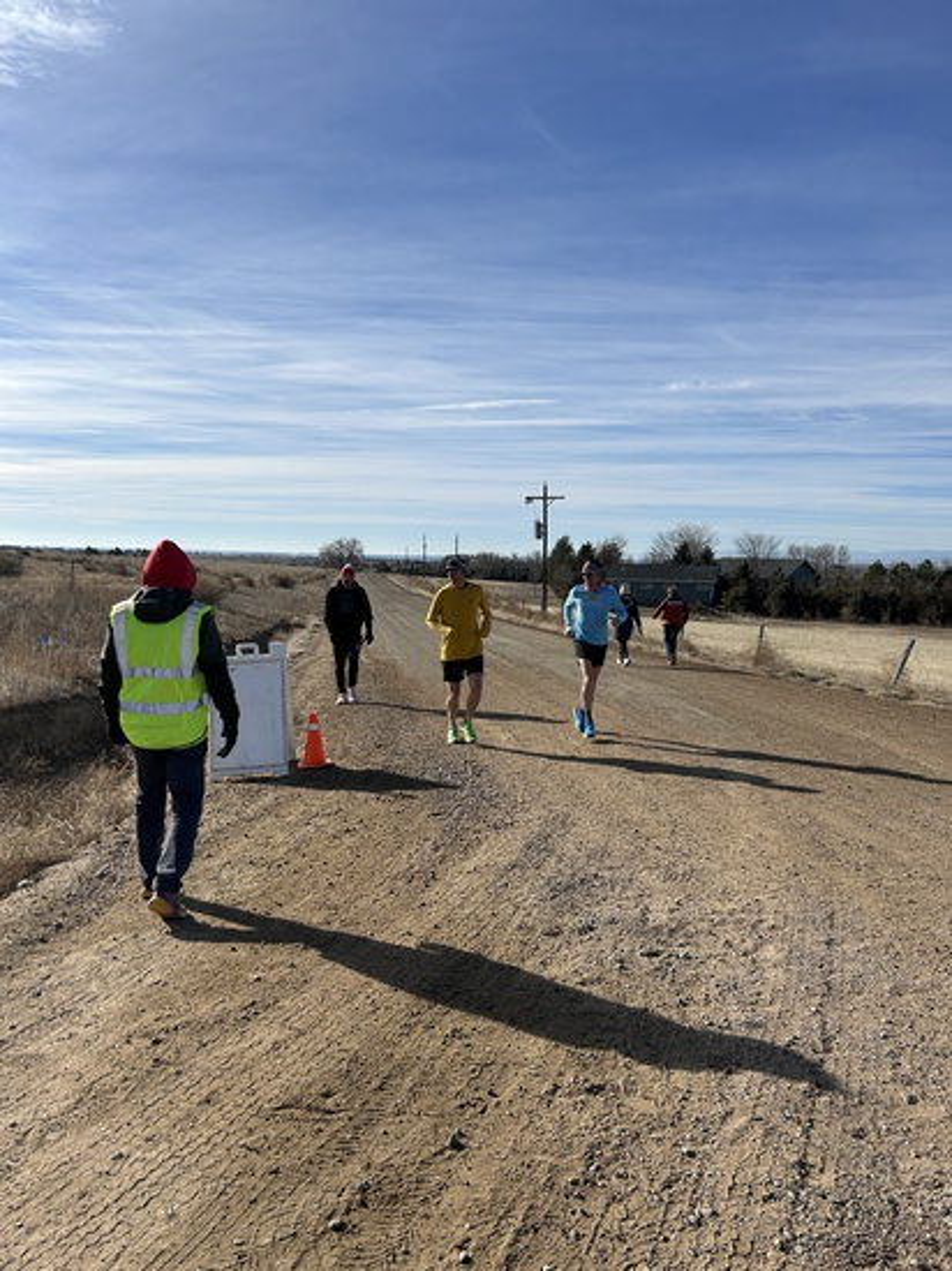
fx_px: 954
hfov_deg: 53.0
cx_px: 476
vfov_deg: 67.3
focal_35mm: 26
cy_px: 636
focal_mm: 5.7
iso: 50
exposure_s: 1/6993
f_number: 1.5
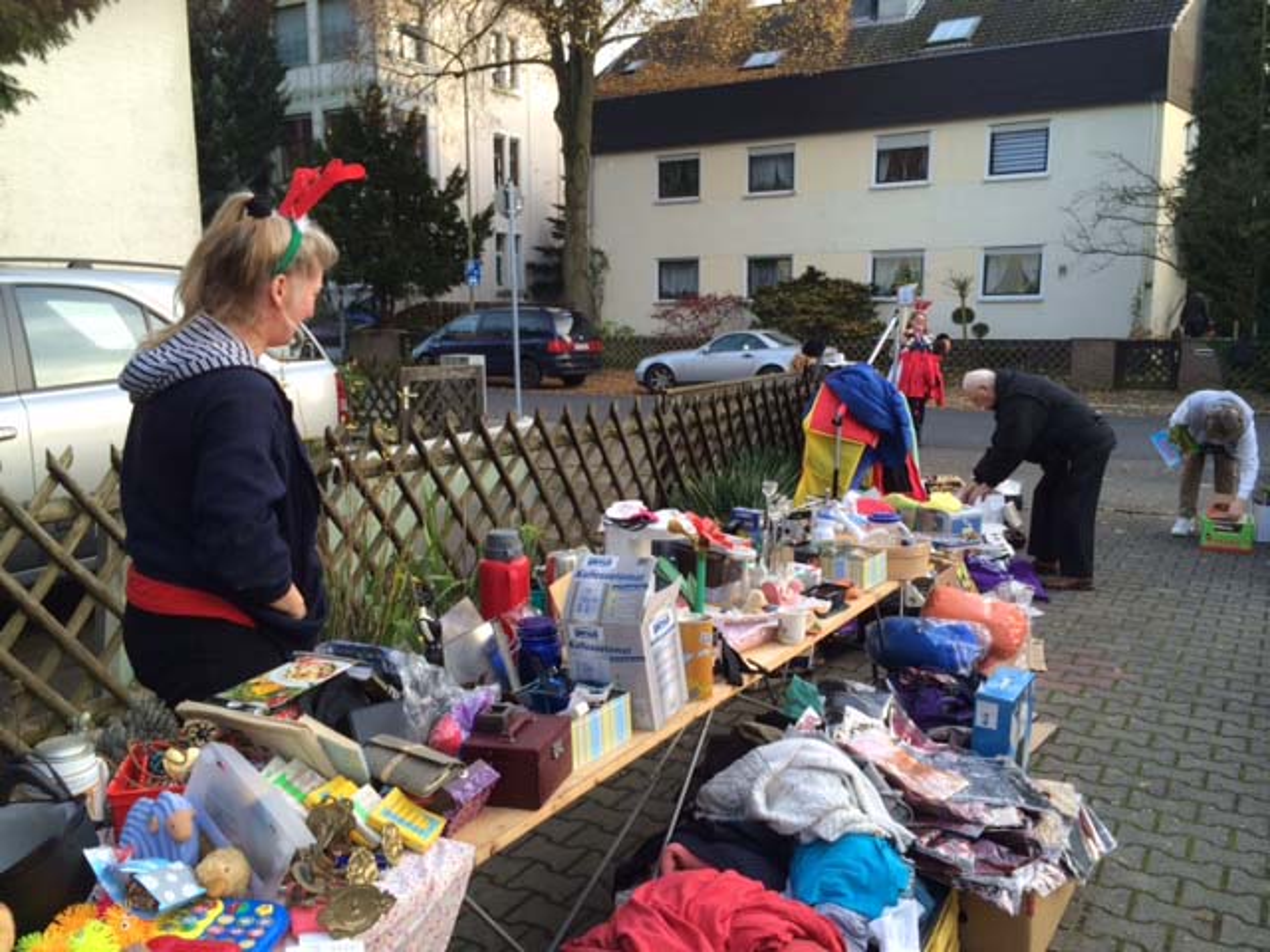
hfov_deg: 60.0
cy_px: 476
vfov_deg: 46.8
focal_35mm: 30
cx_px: 635
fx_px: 1101
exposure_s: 1/127
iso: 32
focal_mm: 4.12
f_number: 2.2
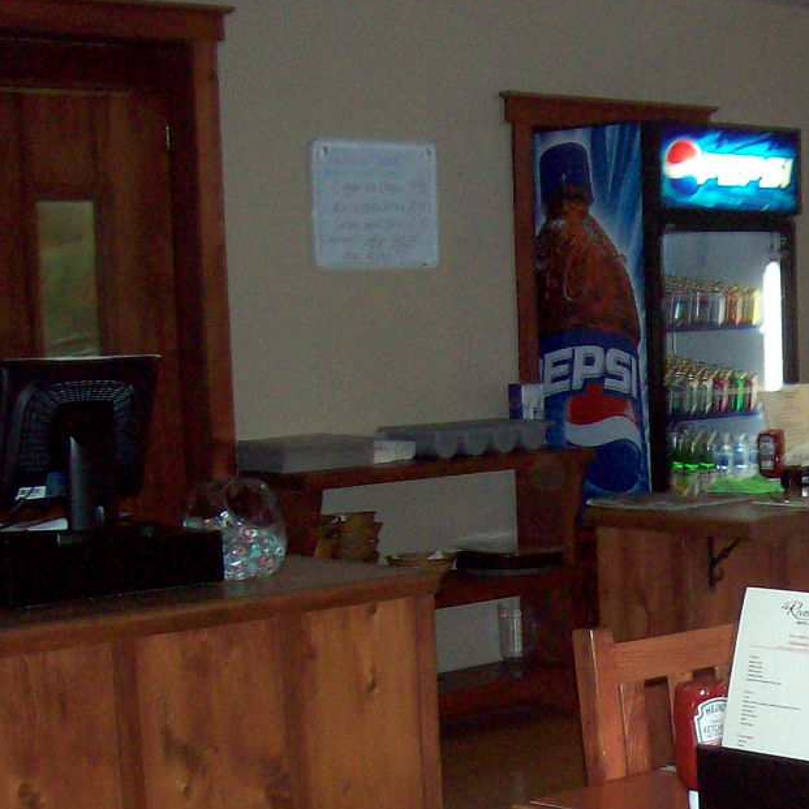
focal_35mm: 82
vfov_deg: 20.9
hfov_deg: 20.3
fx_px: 2168
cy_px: 619
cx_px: 853
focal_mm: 6
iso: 140
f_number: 2.7
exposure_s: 1/64
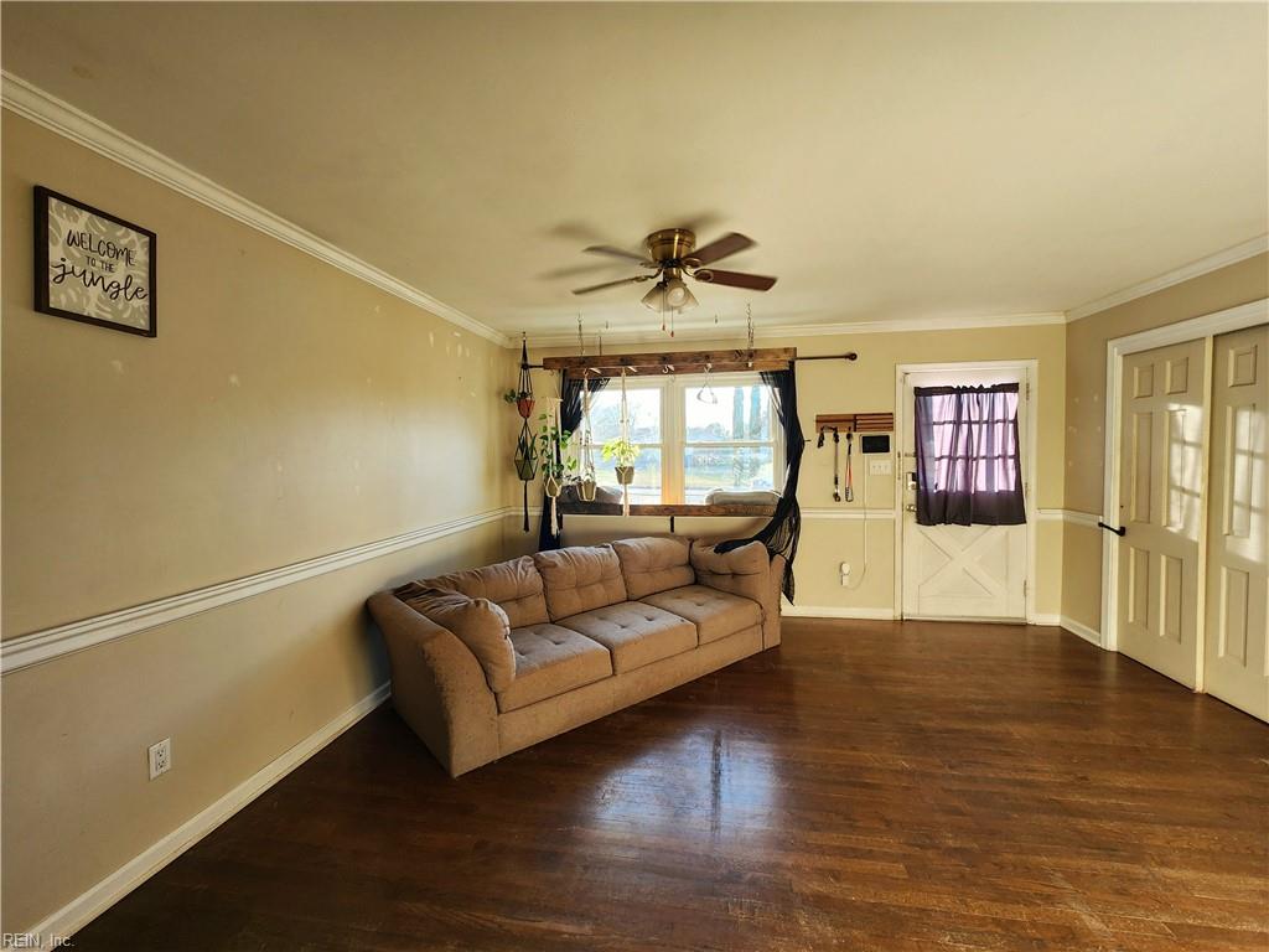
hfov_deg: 106.2
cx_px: 634
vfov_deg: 89.9
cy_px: 476
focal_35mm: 13
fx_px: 477
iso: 80
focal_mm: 2.2
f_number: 2.2
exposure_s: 1/60.2
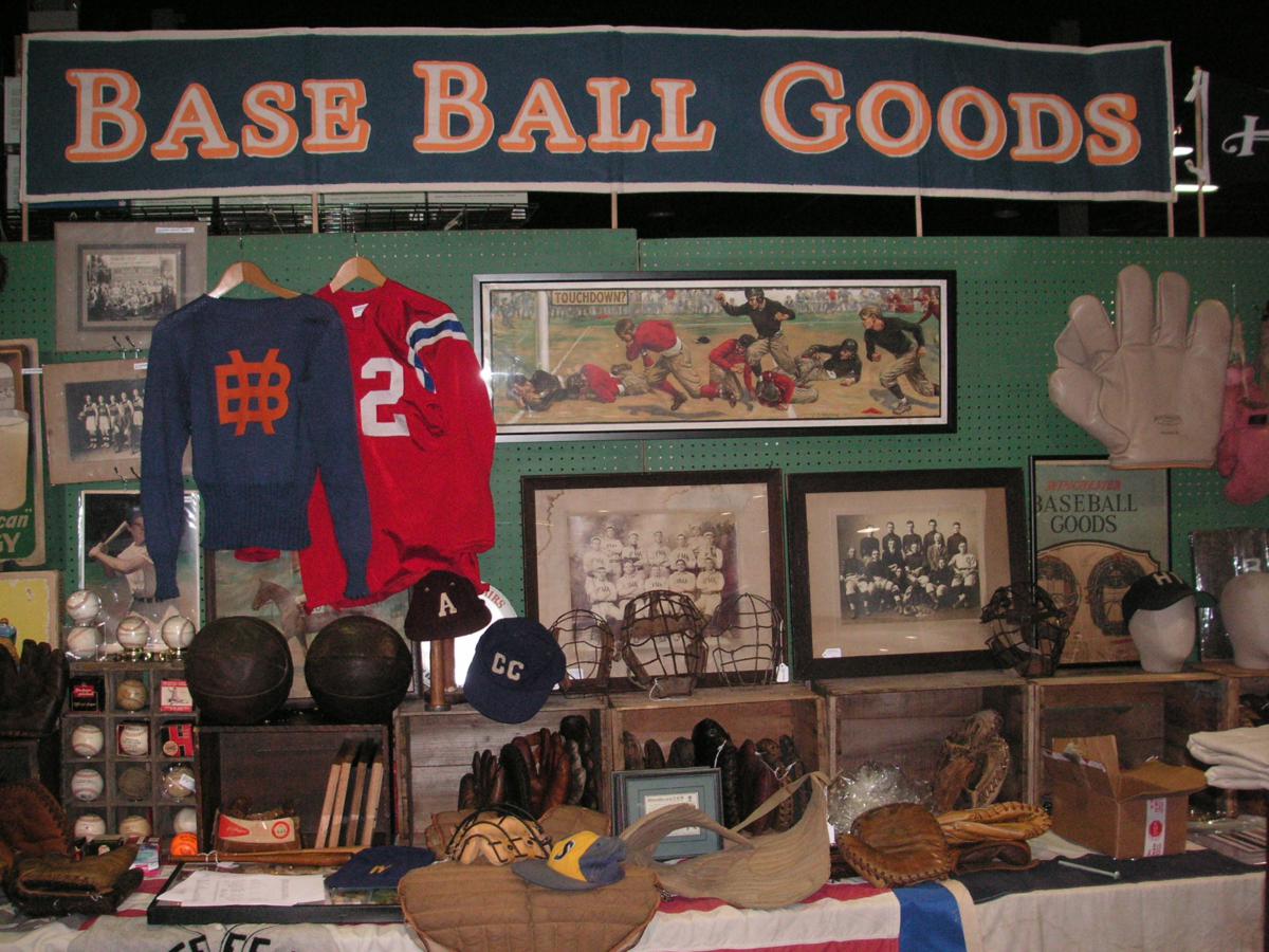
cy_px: 476
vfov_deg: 37.7
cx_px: 634
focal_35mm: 38
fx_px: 1393
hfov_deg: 49.0
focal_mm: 6.3
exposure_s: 1/45
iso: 160
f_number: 3.3
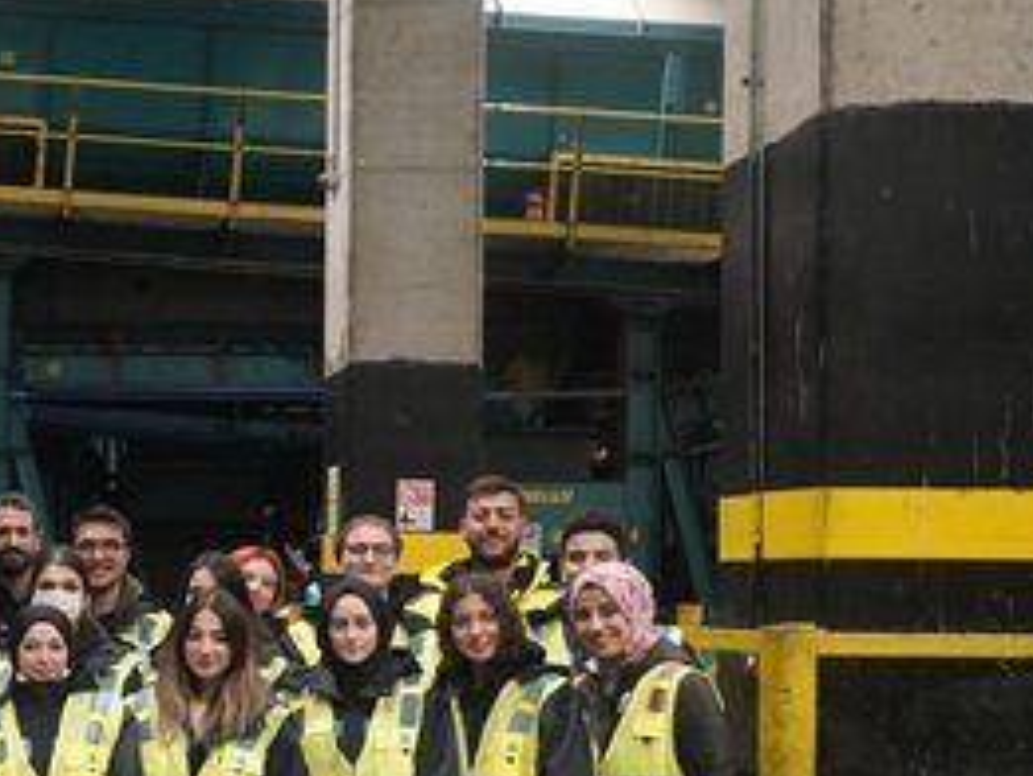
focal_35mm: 69
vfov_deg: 21.2
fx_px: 2060
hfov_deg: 25.8
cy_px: 560
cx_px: -141
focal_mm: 30
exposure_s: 1/160
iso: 8000
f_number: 4
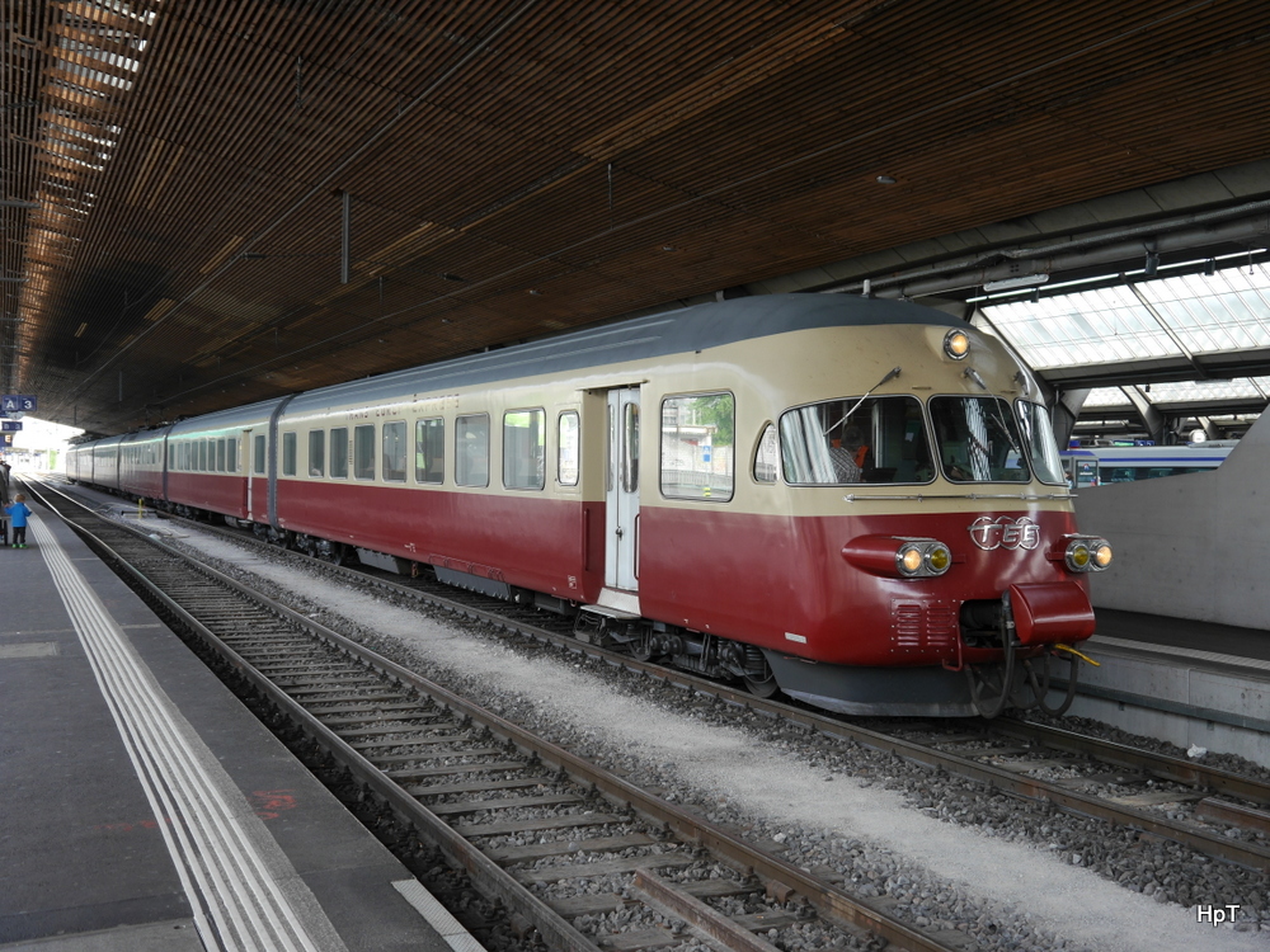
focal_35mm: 38
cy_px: 476
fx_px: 1394
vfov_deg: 37.7
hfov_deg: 49.0
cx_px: 635
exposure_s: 1/80
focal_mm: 19
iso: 160
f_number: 4.2
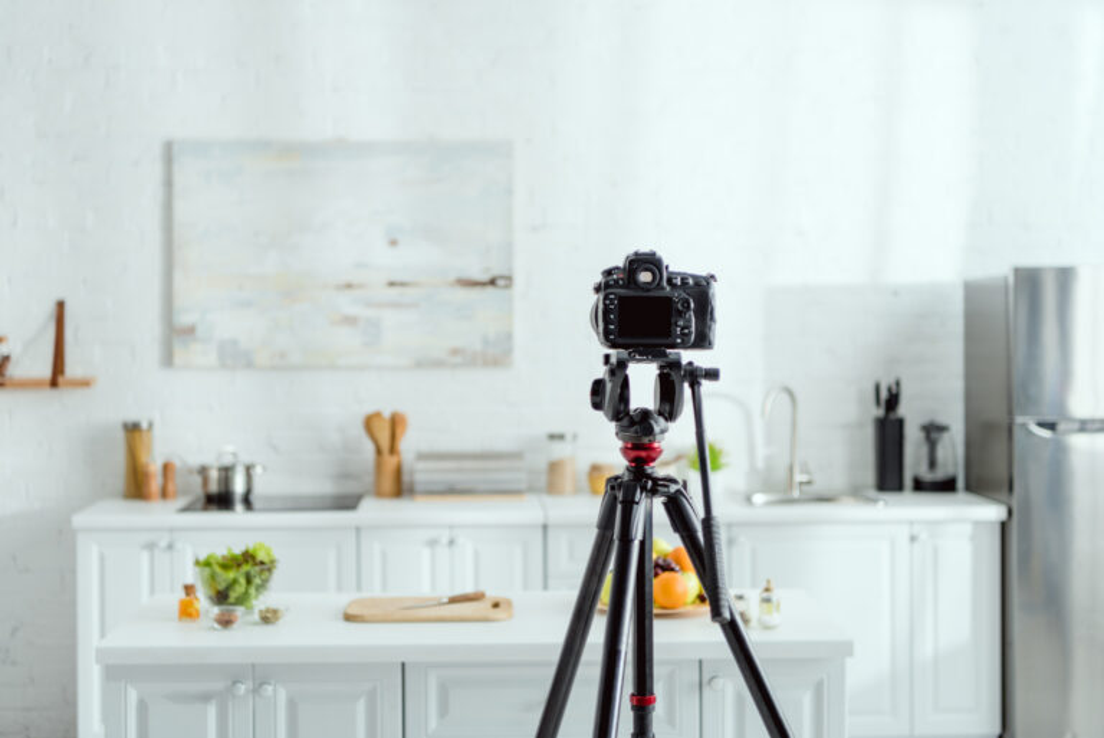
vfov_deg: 24.7
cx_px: 552
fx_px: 1688
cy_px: 369
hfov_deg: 36.2
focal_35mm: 55
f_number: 3.2
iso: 200
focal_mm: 55
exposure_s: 1/160
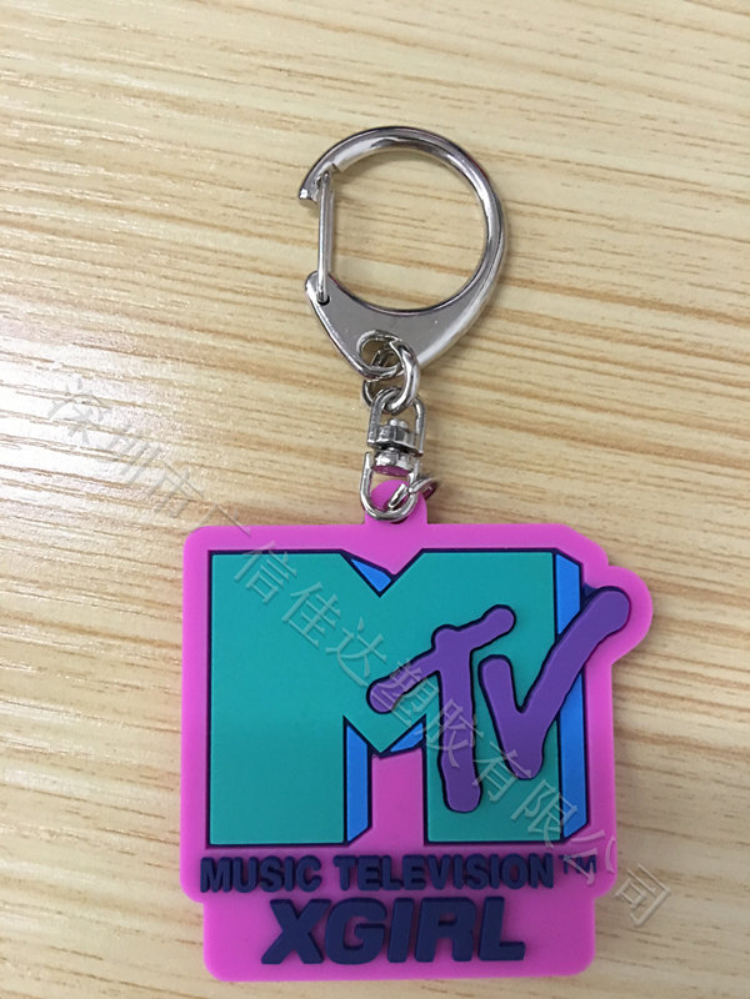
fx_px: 838
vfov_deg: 61.7
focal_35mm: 29
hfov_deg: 48.2
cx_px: 375
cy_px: 500
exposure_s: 1/10
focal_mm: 4.15
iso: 100
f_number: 2.2
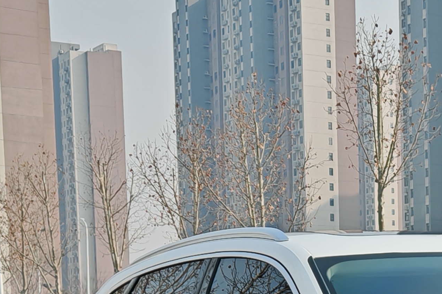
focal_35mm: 128
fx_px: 1571
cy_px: 510
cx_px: 600
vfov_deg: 10.2
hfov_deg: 15.2
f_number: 1.9
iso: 64
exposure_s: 1/2300
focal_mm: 6.67
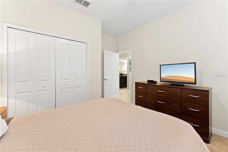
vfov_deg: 81.2
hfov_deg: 104.3
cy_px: 76
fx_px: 89
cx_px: 114
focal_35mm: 14
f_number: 7.1
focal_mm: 14
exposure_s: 1
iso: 250
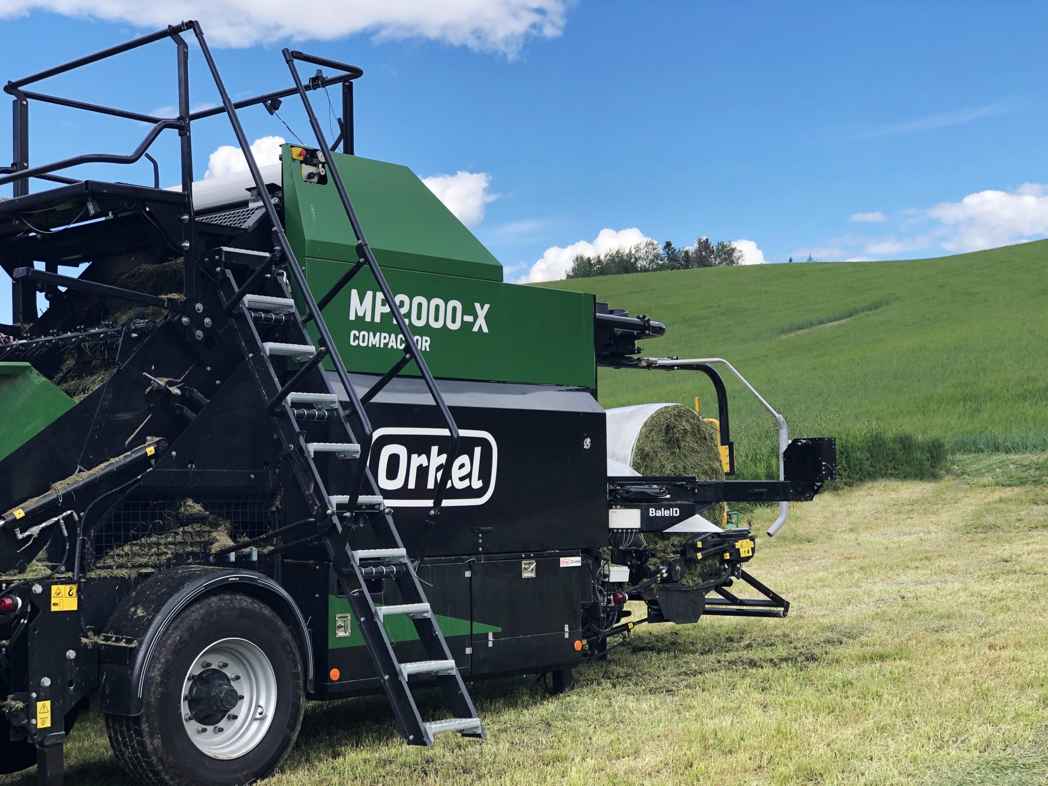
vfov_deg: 25.7
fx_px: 1726
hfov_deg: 33.8
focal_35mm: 57
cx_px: 524
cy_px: 393
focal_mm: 6.6
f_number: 2.8
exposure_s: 1/316
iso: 20
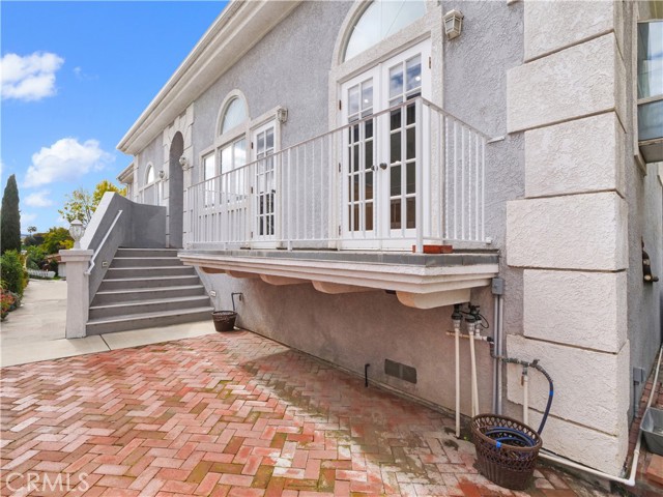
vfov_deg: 78.1
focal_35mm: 16
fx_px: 306
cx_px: 332
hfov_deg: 94.5
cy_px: 248
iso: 320
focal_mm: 8
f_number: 11
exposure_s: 1/125
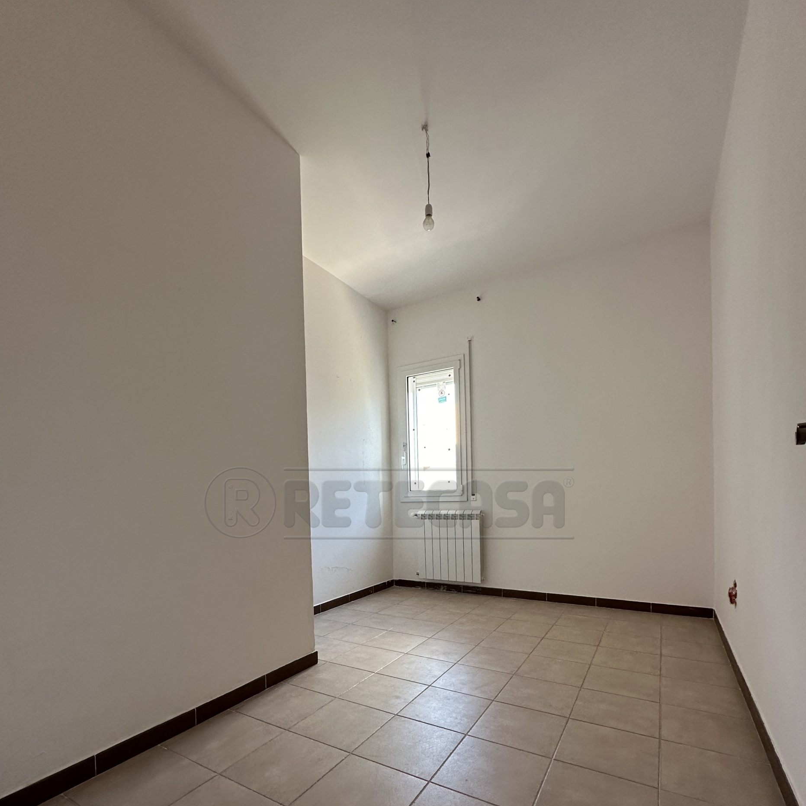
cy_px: 504
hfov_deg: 83.9
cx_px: 391
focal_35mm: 17
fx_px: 448
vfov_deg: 82.4
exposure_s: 1/100
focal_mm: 2.22
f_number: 2.2
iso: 160
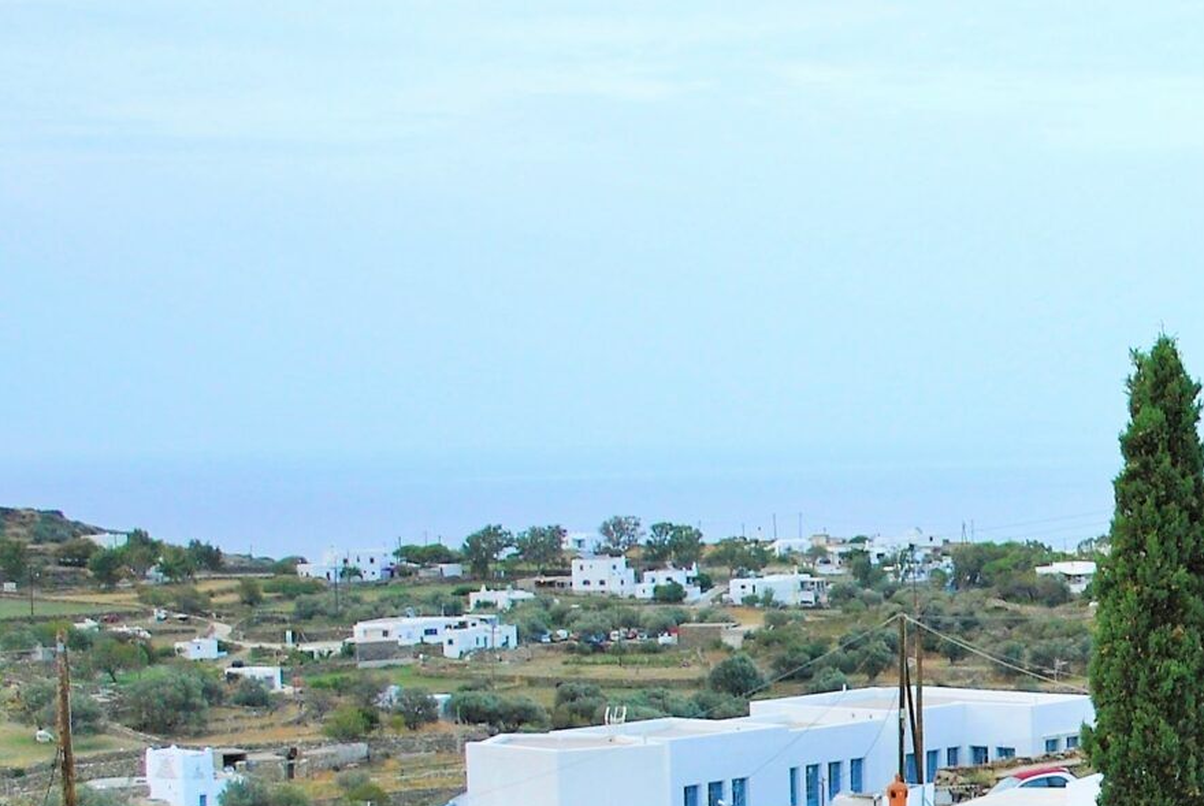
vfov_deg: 14.0
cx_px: 1312
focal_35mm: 96
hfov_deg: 20.3
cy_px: 833
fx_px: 3214
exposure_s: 1/60
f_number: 4
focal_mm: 22
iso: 200
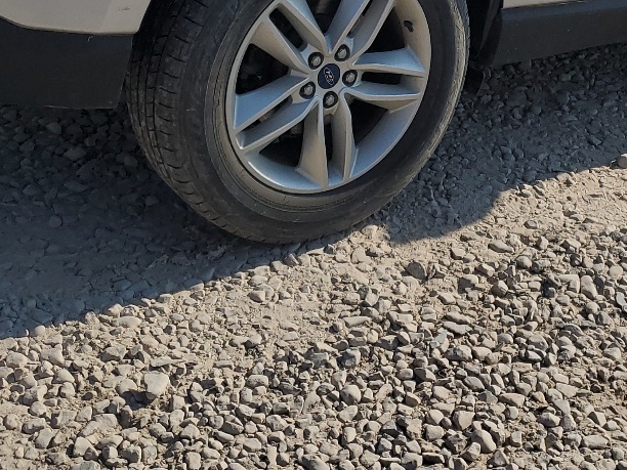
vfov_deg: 19.8
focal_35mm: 68
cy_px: -143
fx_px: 1232
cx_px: 430
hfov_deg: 28.3
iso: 50
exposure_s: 1/5000
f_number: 1.5
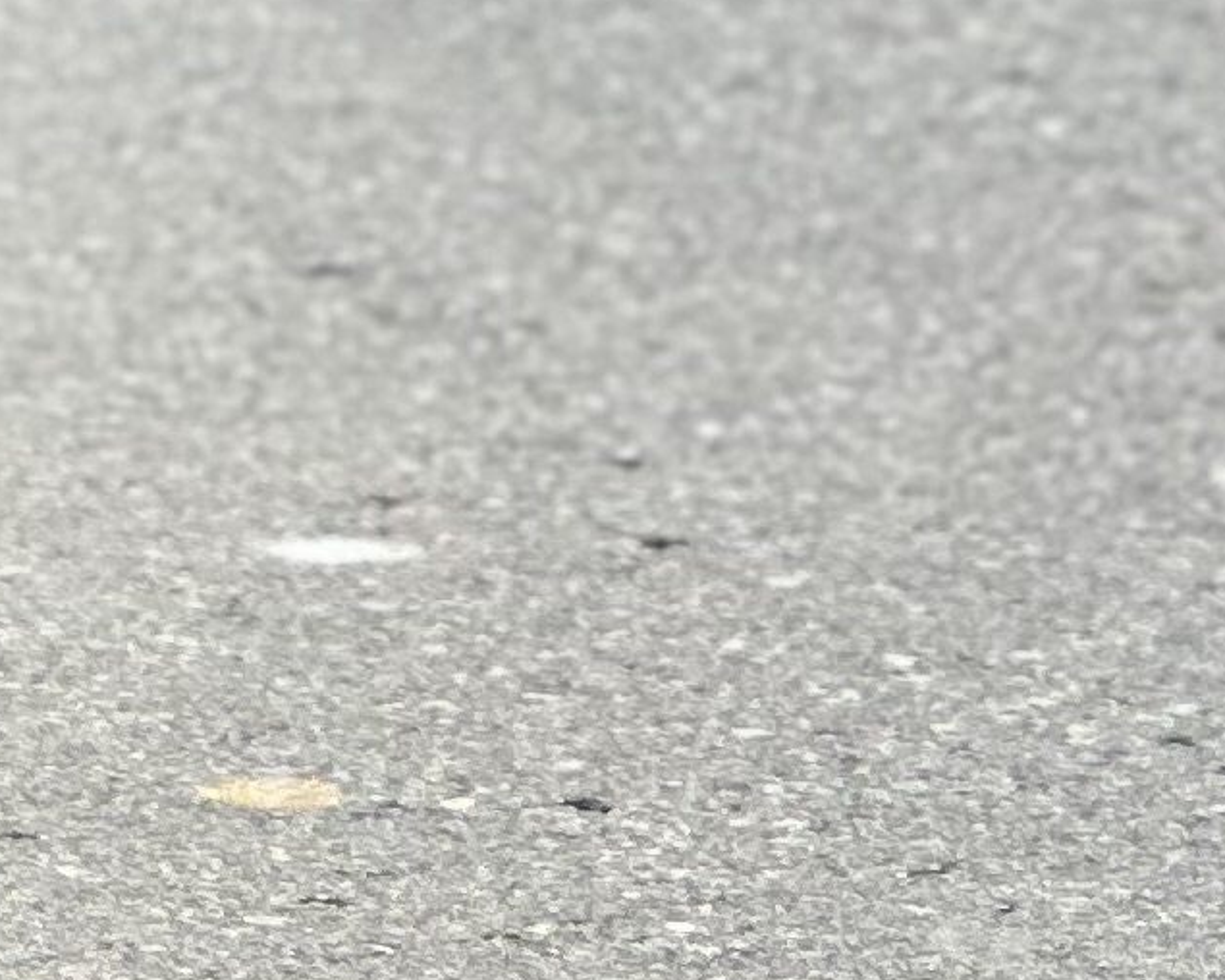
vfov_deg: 3.2
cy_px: -1418
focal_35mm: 477
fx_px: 17294
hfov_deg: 4.0
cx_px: -2188
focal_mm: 9
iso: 32
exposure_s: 1/649
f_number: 2.8
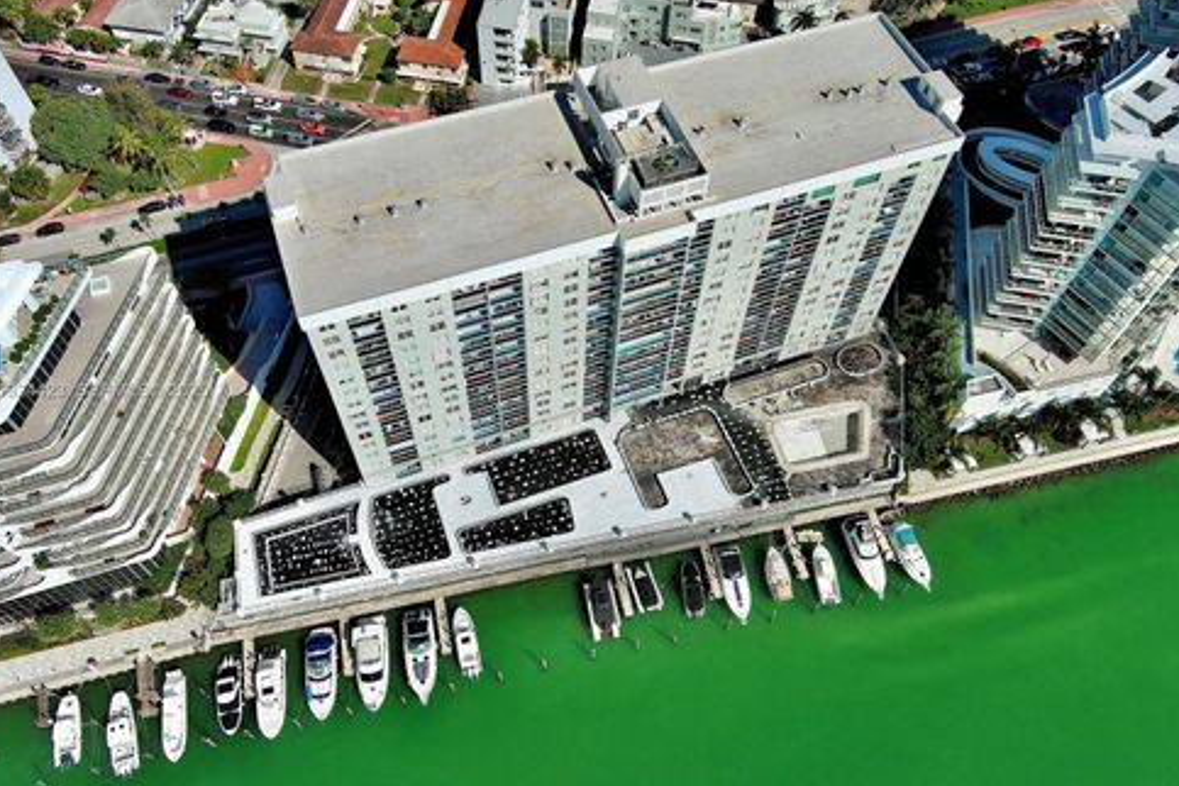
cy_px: 392
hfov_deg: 61.9
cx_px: 581
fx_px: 982
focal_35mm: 30
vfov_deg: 43.6
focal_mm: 10.57
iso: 103
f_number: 2.8
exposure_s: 1/3344
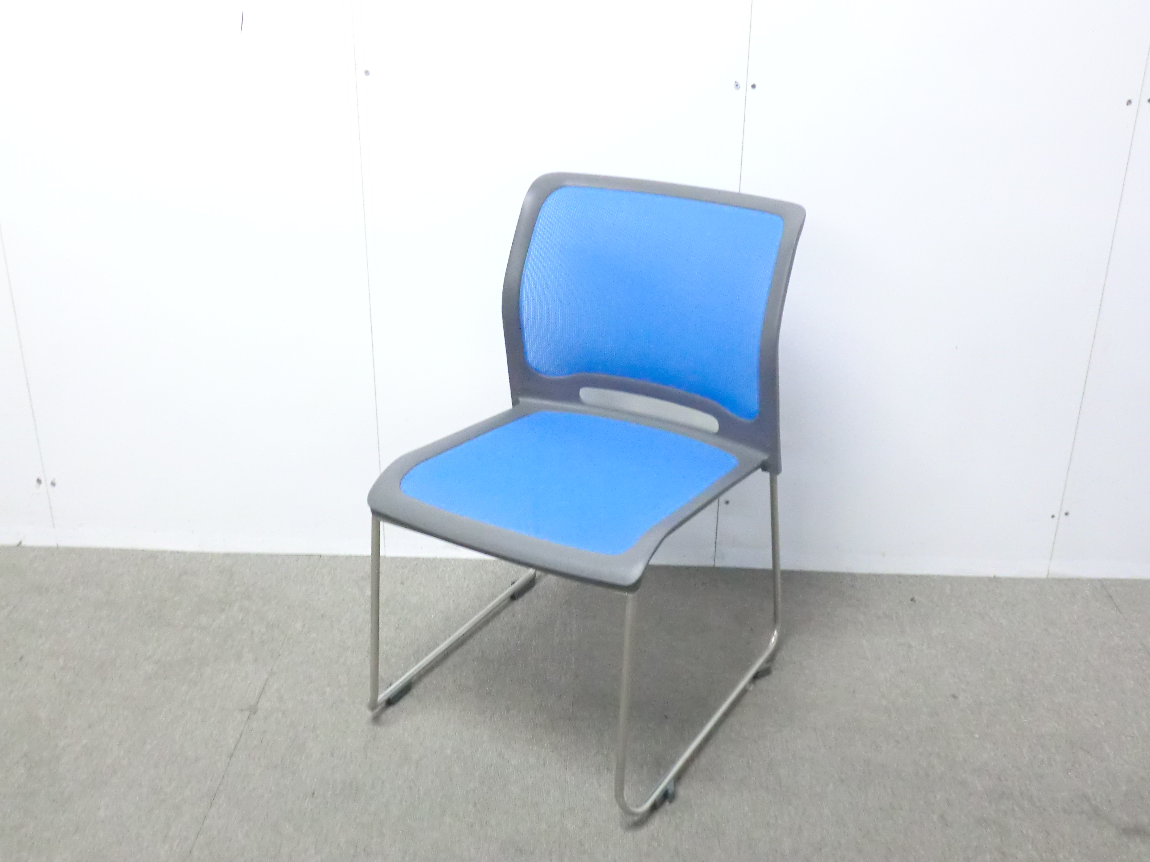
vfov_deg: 37.7
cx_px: 575
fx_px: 1262
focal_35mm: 38
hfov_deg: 49.0
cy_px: 431
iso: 800
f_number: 3.9
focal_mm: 6.9
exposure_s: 1/25
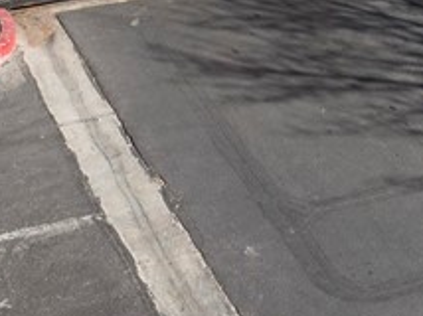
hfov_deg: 17.0
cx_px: 326
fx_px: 1404
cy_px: -322
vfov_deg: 11.5
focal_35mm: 115
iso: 100
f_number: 2.8
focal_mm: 12.29
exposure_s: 1/320
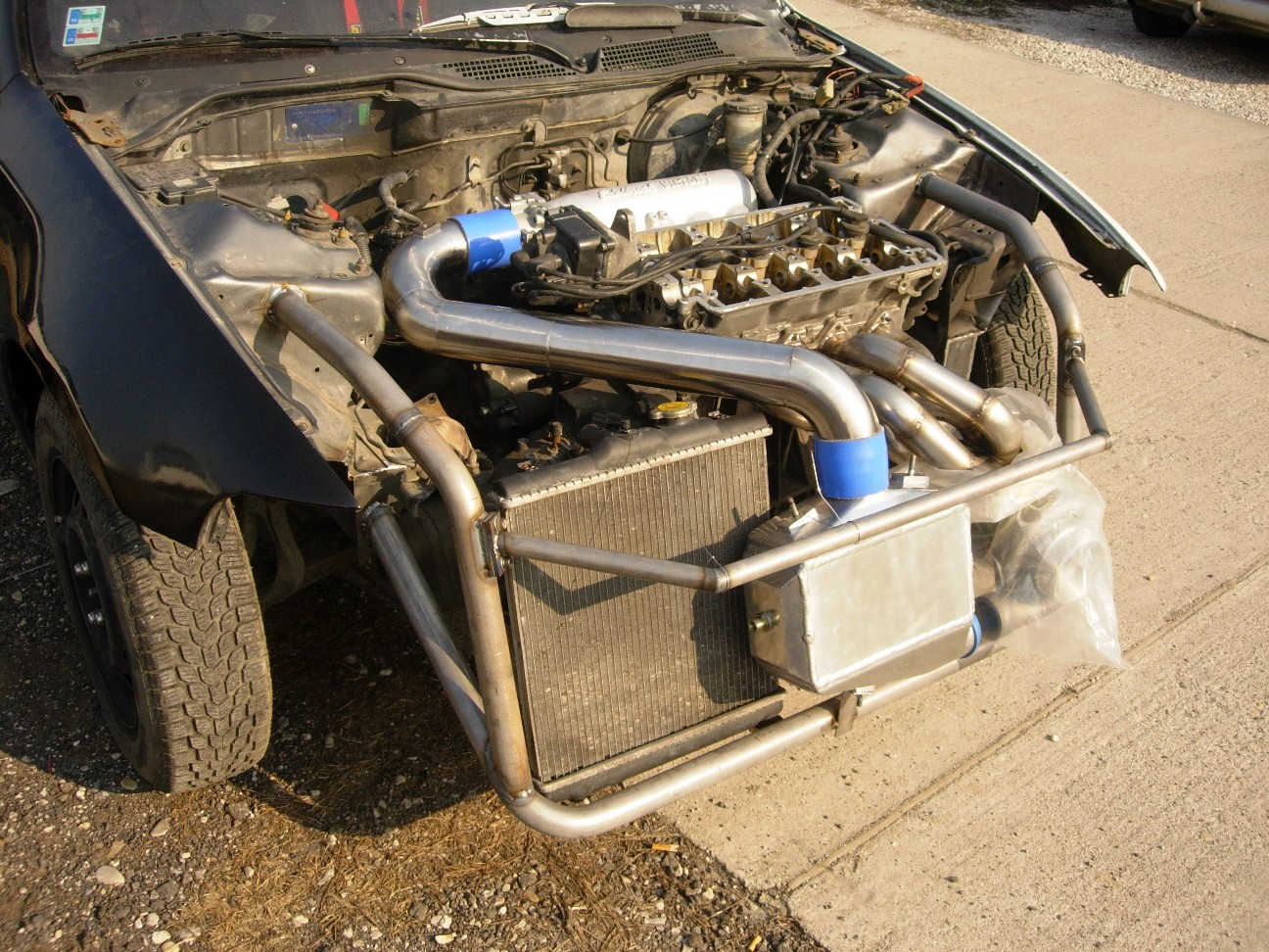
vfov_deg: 37.7
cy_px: 476
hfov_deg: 49.0
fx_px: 1393
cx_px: 634
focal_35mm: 38
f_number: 2.8
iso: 64
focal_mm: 7.8
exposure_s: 1/1024
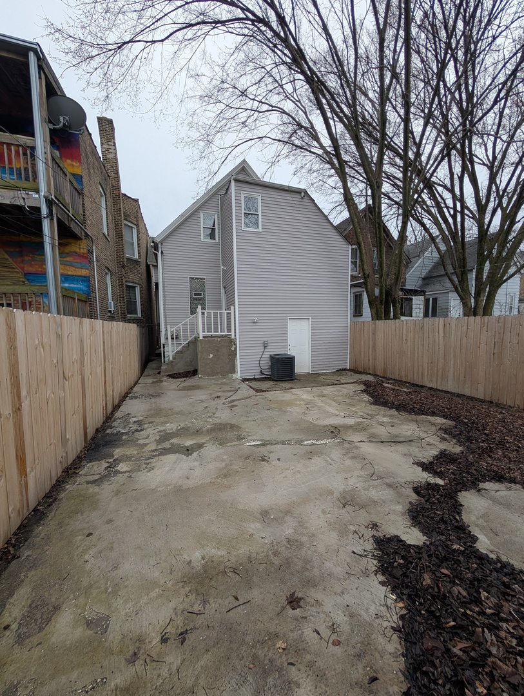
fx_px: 242
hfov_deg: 94.6
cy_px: 348
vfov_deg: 110.5
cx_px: 262
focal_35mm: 12
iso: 54
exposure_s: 1/1541
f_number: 1.7
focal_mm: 2.02
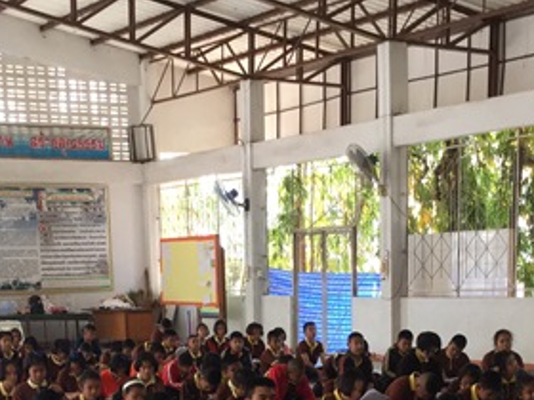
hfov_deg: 23.0
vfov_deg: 16.3
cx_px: 252
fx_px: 1311
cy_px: 543
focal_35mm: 85
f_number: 2.4
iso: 50
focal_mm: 3.3
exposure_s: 1/30
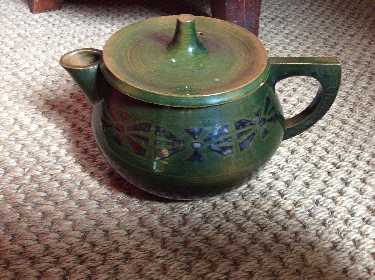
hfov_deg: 56.9
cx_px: 188
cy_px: 140
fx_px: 346
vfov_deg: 44.1
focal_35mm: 32
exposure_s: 1/20
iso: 250
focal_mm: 3.3
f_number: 2.4
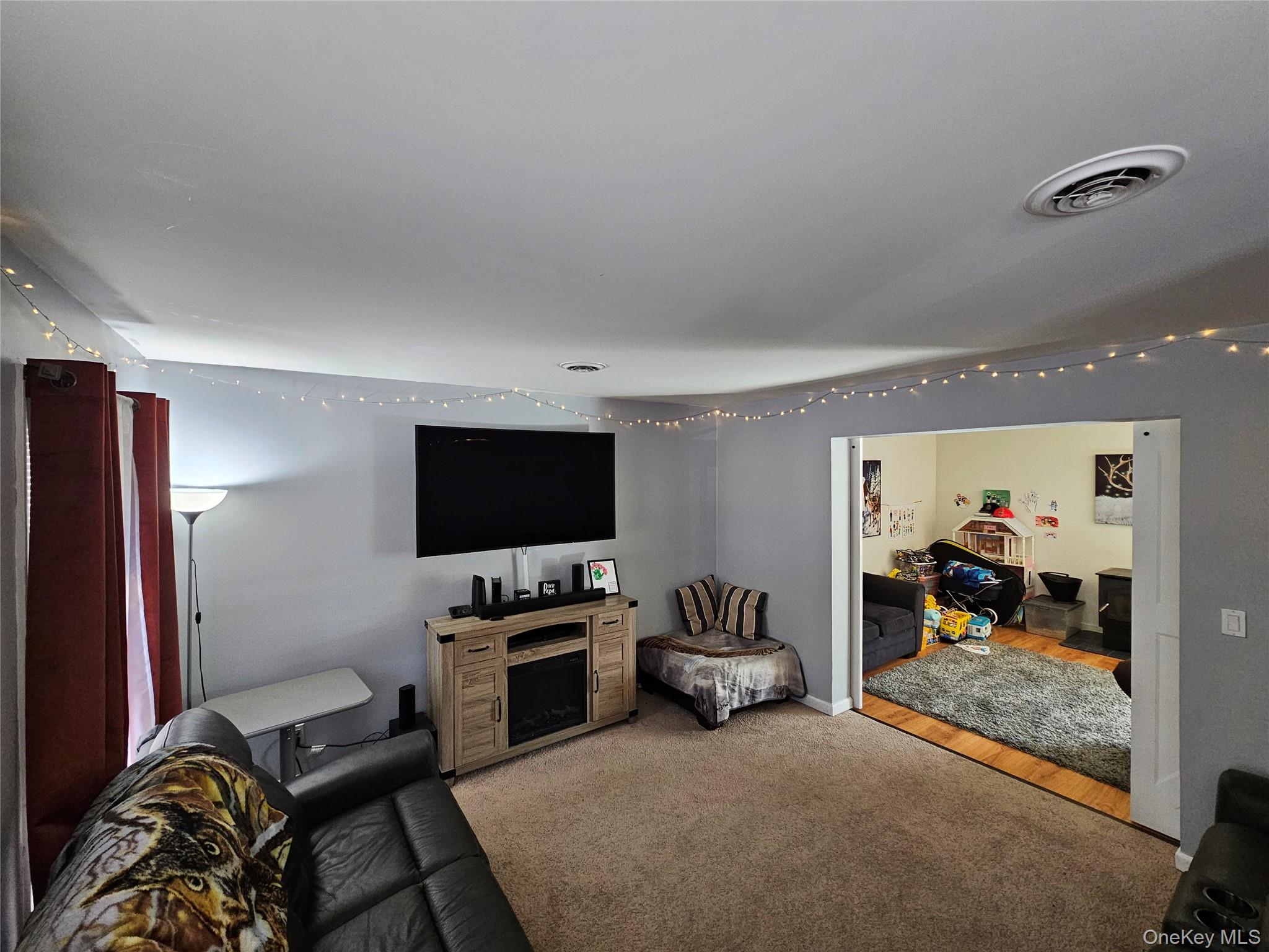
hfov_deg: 106.2
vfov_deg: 89.9
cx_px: 634
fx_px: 477
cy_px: 476
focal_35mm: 13
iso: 320
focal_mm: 2.2
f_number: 2.2
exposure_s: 1/35.7
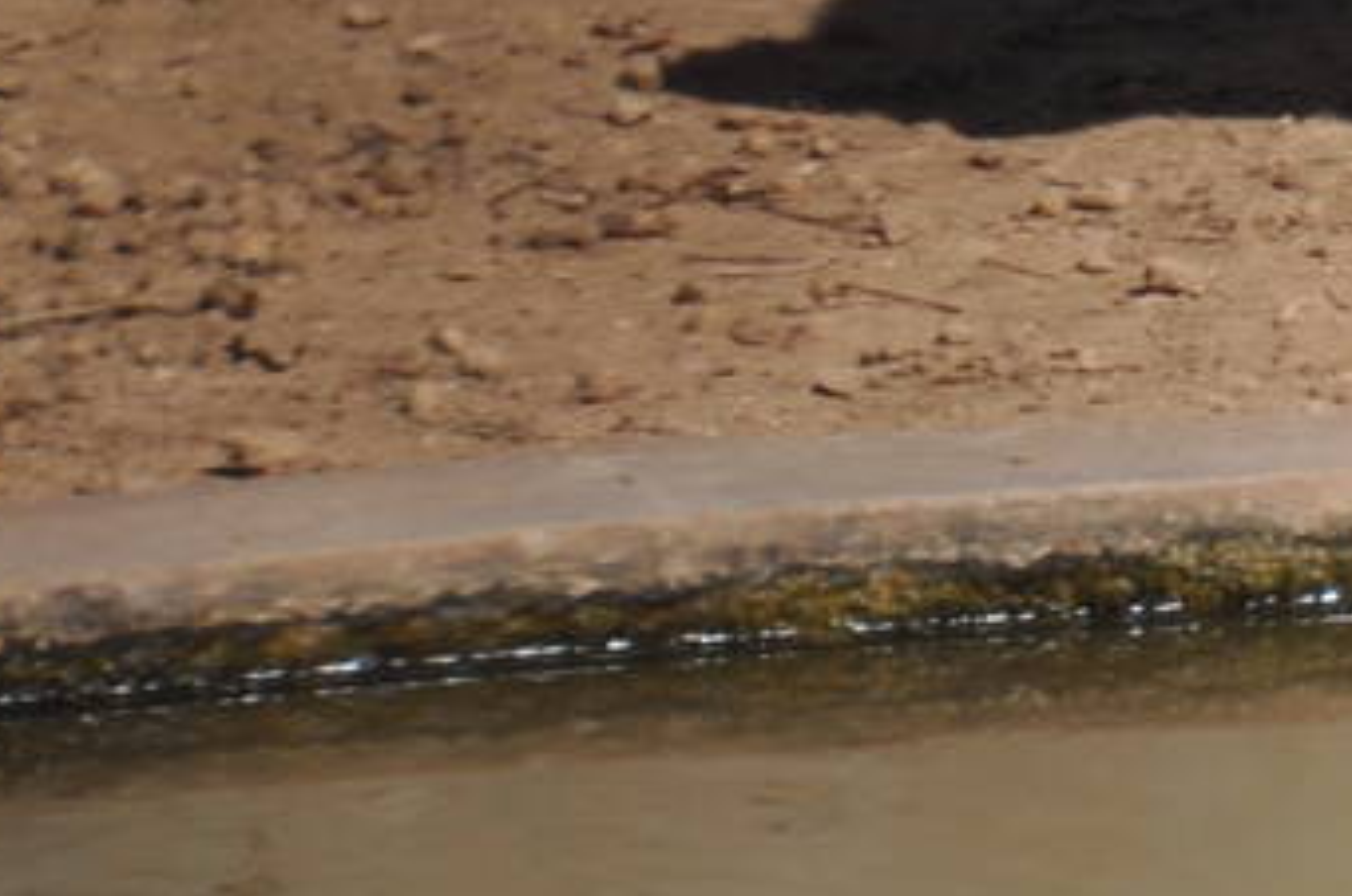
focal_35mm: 690
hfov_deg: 3.0
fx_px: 25865
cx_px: 3049
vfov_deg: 2.0
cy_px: -565
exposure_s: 1/640
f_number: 7.1
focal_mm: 98
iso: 200
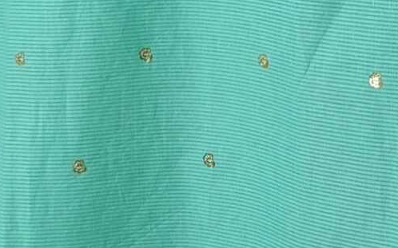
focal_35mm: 131
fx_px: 1421
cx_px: 300
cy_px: -279
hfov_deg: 15.9
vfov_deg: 9.3
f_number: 1.85
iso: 47
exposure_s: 1/132
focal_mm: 6.81
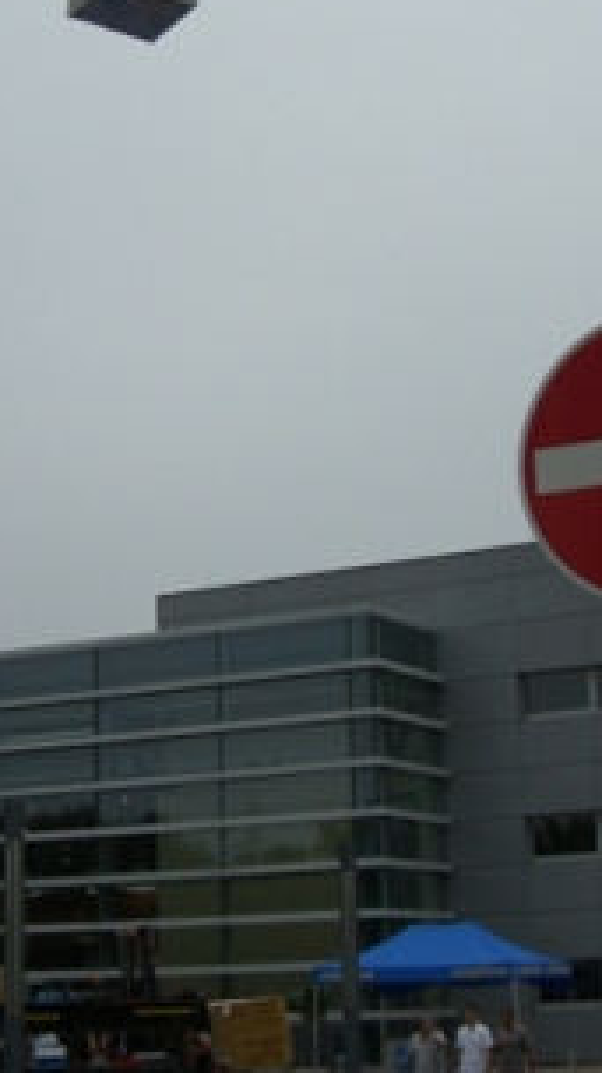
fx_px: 2219
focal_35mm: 78
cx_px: 151
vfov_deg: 27.2
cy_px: 454
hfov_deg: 15.4
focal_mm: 6.2
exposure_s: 1/640
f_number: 4.3
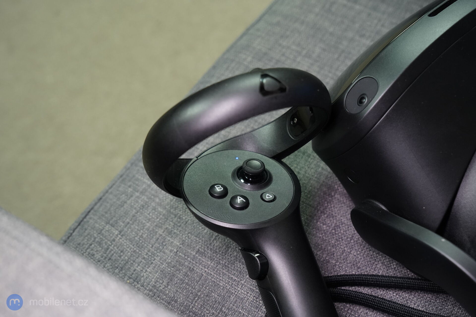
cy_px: 158
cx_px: 238
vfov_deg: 37.9
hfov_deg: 54.4
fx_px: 463
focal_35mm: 35
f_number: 6.3
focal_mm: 35
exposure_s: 1/160
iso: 3200
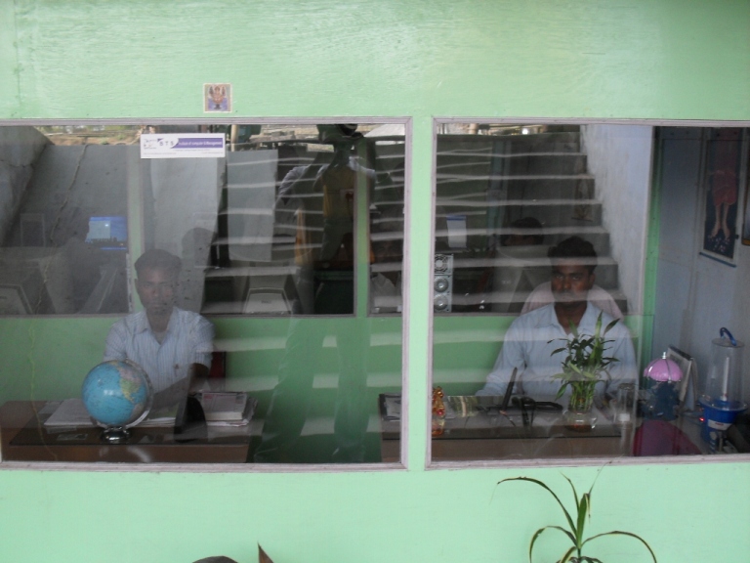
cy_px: 282
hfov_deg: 49.0
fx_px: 823
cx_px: 375
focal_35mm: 38
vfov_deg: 37.7
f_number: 2.8
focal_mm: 6.3
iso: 80
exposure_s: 1/45
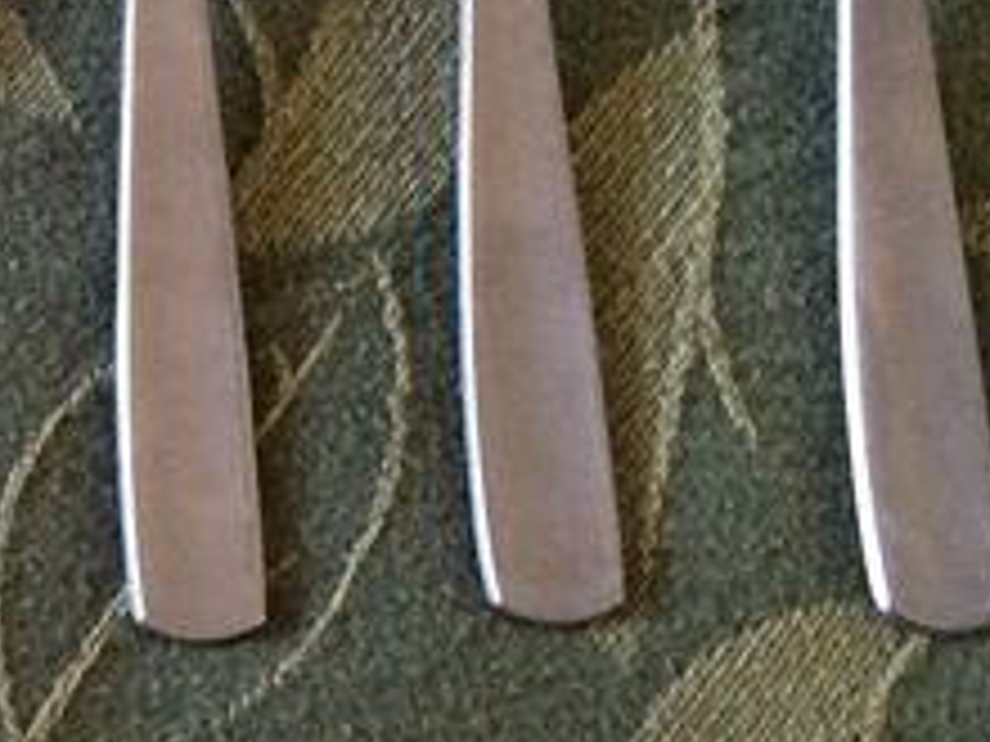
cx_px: -594
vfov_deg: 12.0
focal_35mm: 123
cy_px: 479
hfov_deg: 14.7
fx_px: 3518
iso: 250
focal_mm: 4.12
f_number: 2.2
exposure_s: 1/30
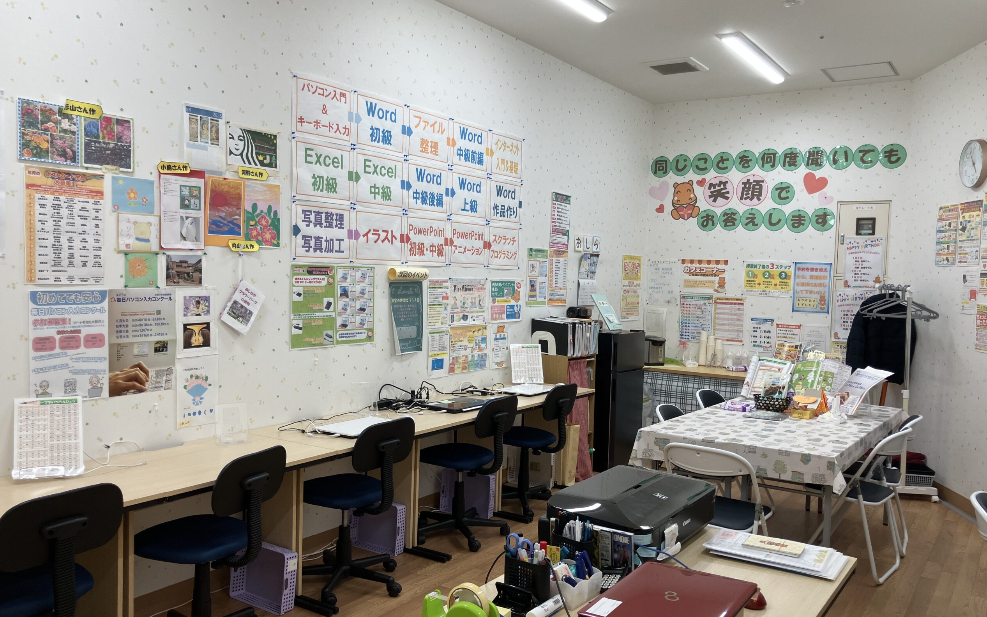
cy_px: 325
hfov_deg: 62.9
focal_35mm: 30
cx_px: 490
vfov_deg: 41.8
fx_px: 807
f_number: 1.8
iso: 50
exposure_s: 1/100
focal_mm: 3.99
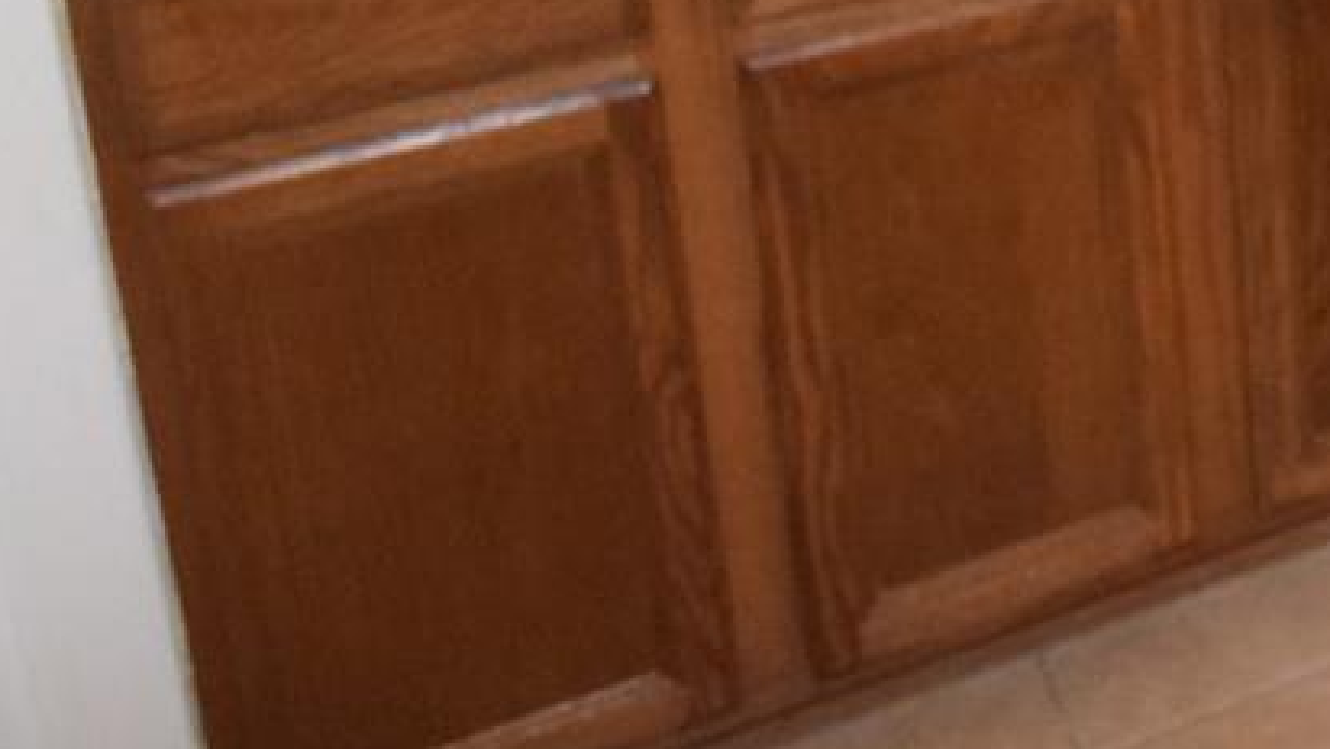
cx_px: 1947
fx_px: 2152
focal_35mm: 61
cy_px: -523
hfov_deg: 26.1
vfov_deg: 16.9
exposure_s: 1/60
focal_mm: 10
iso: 2800
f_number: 3.5
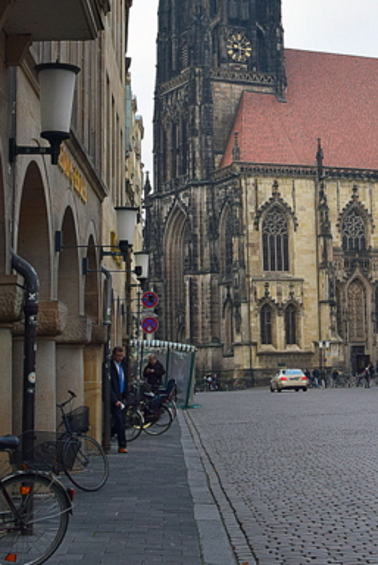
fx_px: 1226
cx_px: 262
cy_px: 152
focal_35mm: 78
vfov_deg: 25.7
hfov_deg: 17.5
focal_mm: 25
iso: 400
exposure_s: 1/100
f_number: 9
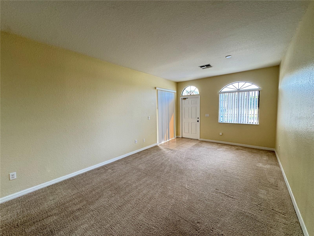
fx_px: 127
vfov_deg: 85.7
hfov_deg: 102.1
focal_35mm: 14
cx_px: 157
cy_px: 118
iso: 200
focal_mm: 2.22
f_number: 2.2
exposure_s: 1/60
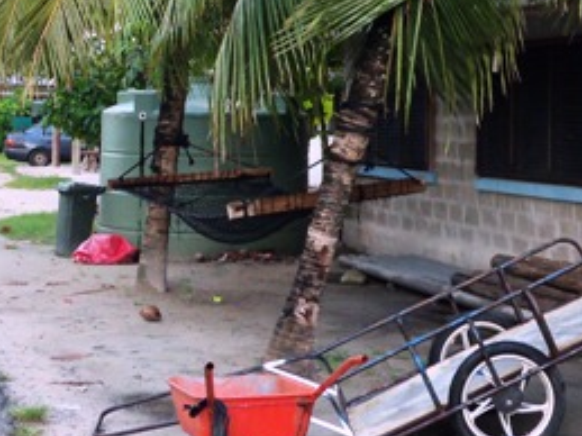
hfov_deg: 23.3
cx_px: 312
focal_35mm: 84
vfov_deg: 17.2
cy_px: 0
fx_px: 1412
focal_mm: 5.7
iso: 125
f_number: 2.9
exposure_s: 1/30
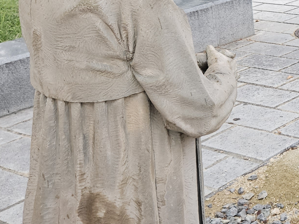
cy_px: 19
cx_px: 395
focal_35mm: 75
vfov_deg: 19.3
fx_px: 648
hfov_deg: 22.9
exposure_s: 1/100
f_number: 1.8
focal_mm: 5.4
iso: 160
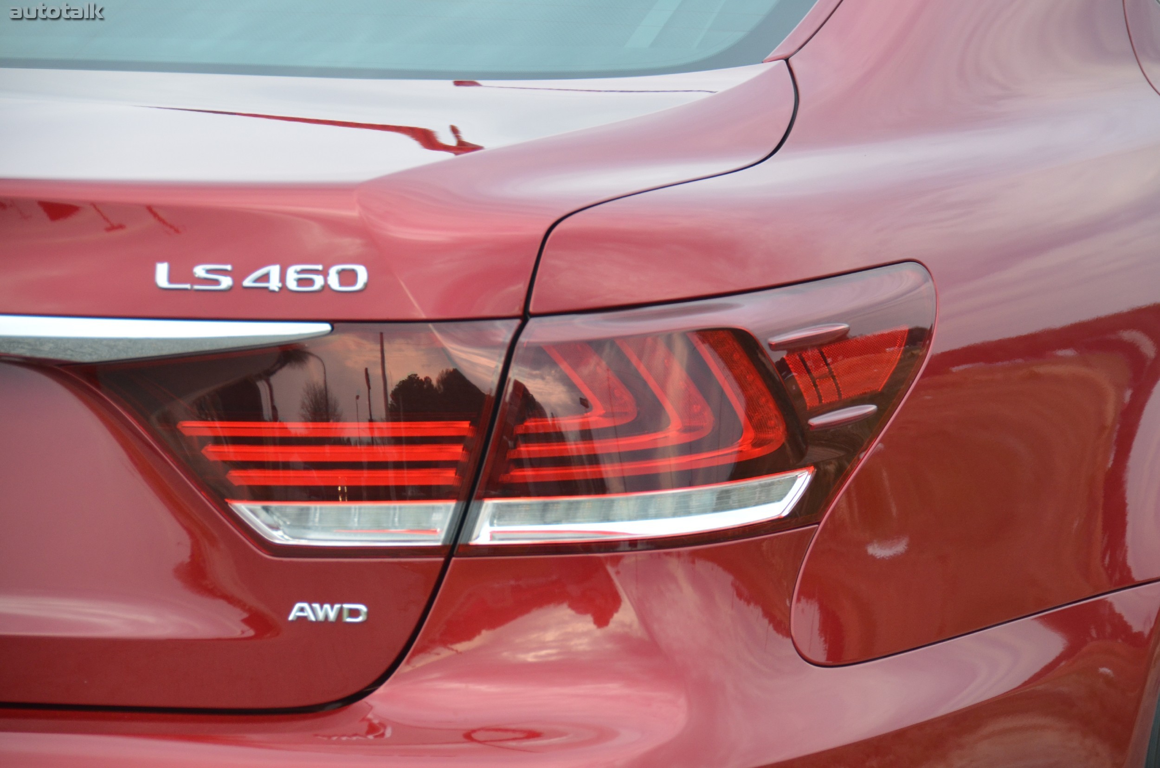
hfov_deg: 14.4
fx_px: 4582
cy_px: 384
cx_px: 580
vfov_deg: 9.6
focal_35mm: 142
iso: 800
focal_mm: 95
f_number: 5.3
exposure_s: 1/640
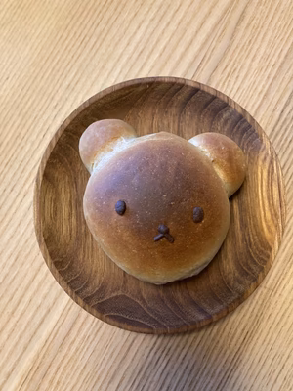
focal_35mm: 28
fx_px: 316
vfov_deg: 63.4
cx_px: 146
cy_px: 196
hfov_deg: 49.7
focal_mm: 3.99
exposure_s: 1/50
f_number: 1.8
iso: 250
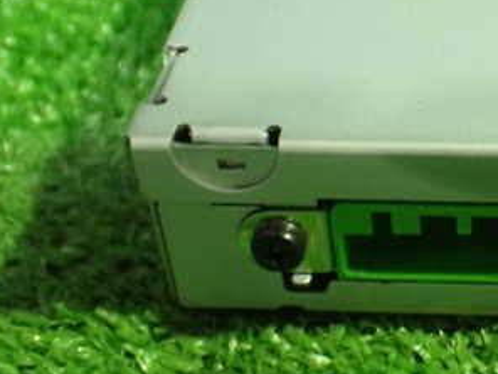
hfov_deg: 22.7
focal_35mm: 83
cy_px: 113
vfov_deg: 17.7
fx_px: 1194
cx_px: 491
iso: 1250
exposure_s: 1/40
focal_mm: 7.31
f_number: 2.8
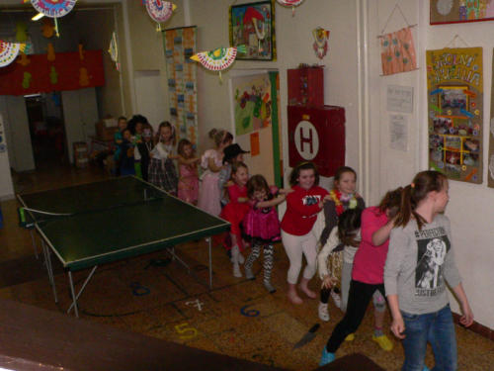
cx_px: 247
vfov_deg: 39.7
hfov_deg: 51.4
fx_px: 514
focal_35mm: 36
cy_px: 186
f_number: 8
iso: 400
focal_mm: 6
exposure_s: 1/60
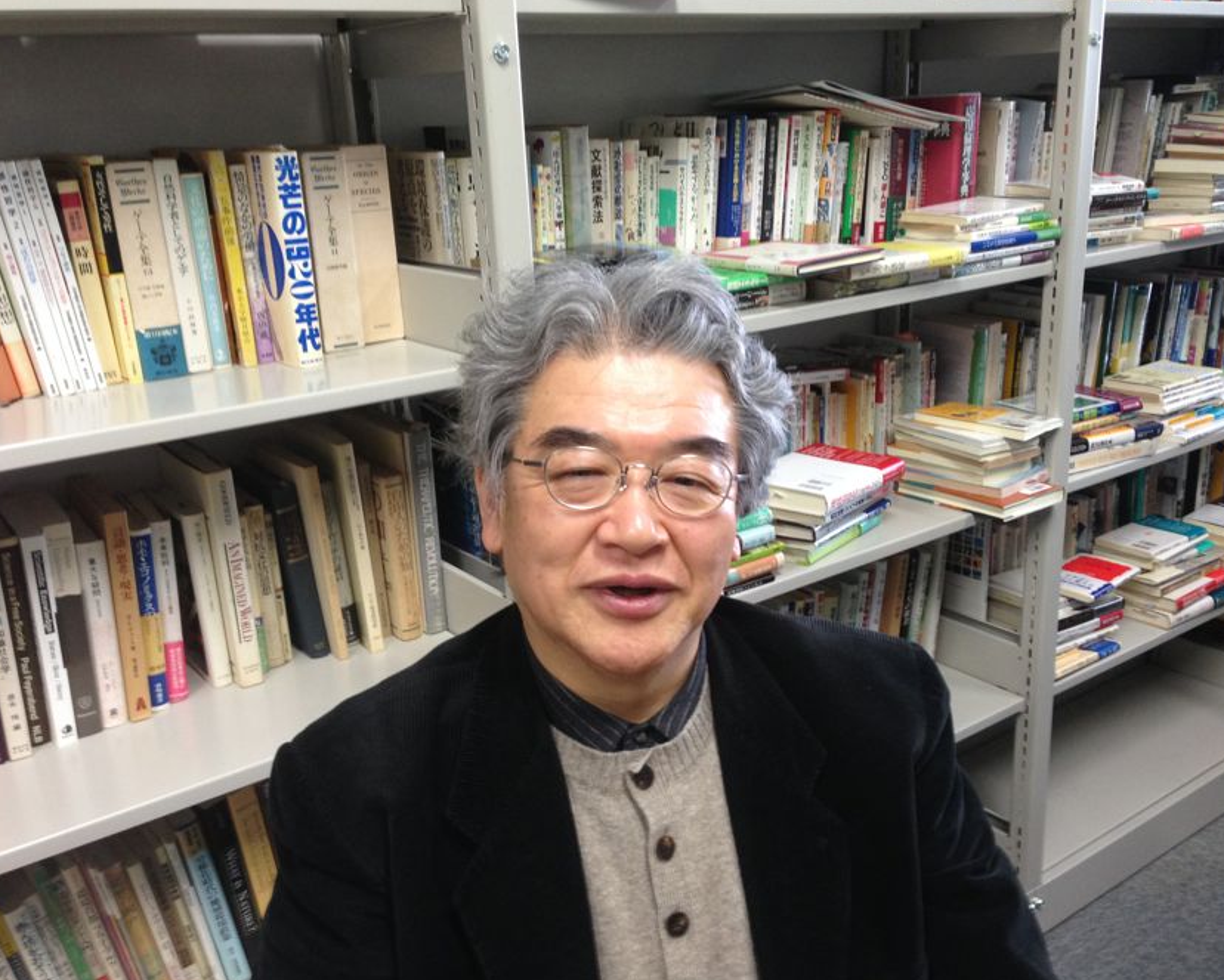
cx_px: 630
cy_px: 493
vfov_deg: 42.2
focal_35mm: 35
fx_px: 1268
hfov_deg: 51.5
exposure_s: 1/20
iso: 100
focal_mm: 4.12
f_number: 2.4
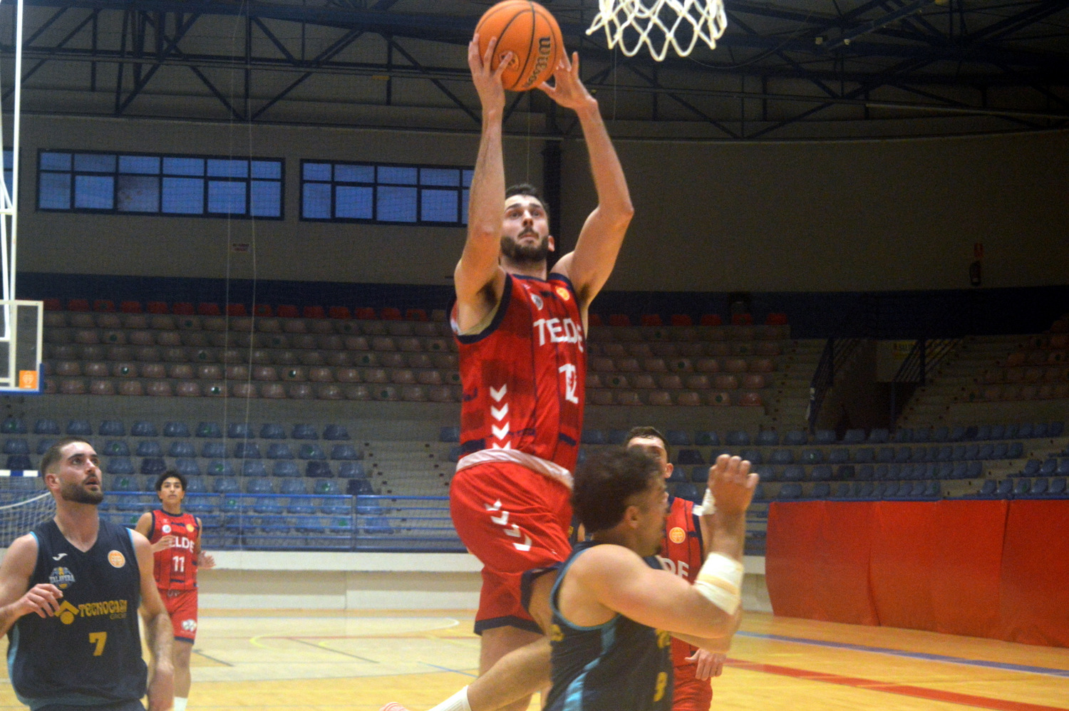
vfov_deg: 16.5
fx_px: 2448
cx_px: 534
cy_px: 356
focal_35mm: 82
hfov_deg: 24.6
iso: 1600
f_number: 6.3
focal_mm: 55
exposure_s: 1/320
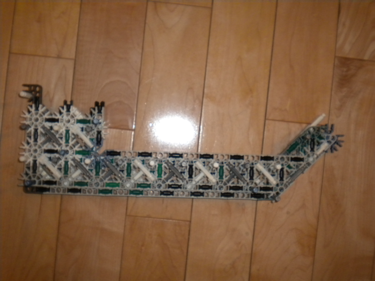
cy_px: 140
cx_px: 188
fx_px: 444
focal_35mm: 41
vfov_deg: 35.1
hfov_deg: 45.8
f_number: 3.5
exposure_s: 1/30
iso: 400
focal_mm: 7.4
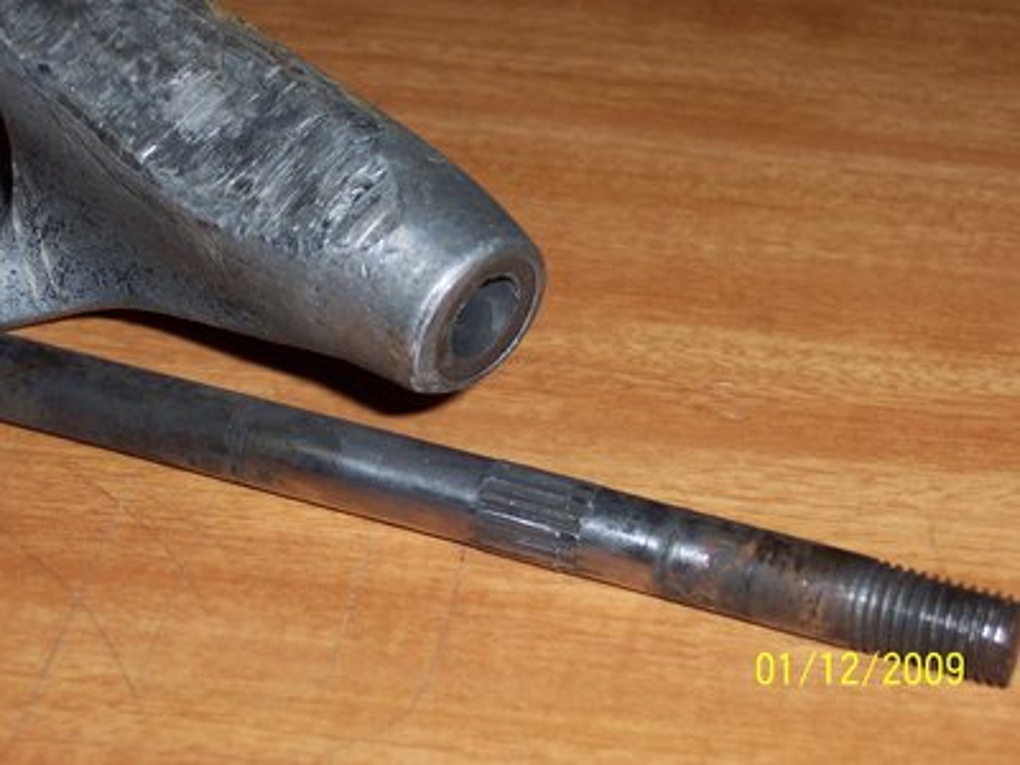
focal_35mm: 114
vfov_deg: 13.0
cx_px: 510
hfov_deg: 17.3
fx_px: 3359
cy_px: 382
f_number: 4.8
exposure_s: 1/90
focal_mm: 17.6
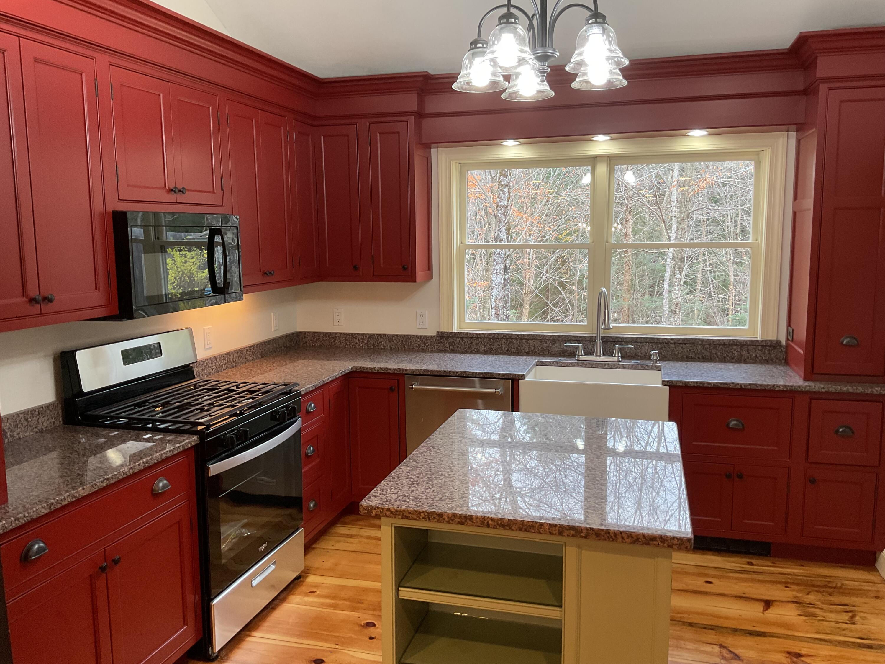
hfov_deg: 61.7
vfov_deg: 48.2
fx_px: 741
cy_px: 332
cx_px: 442
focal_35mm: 29
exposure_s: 1/60
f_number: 1.8
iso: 64
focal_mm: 3
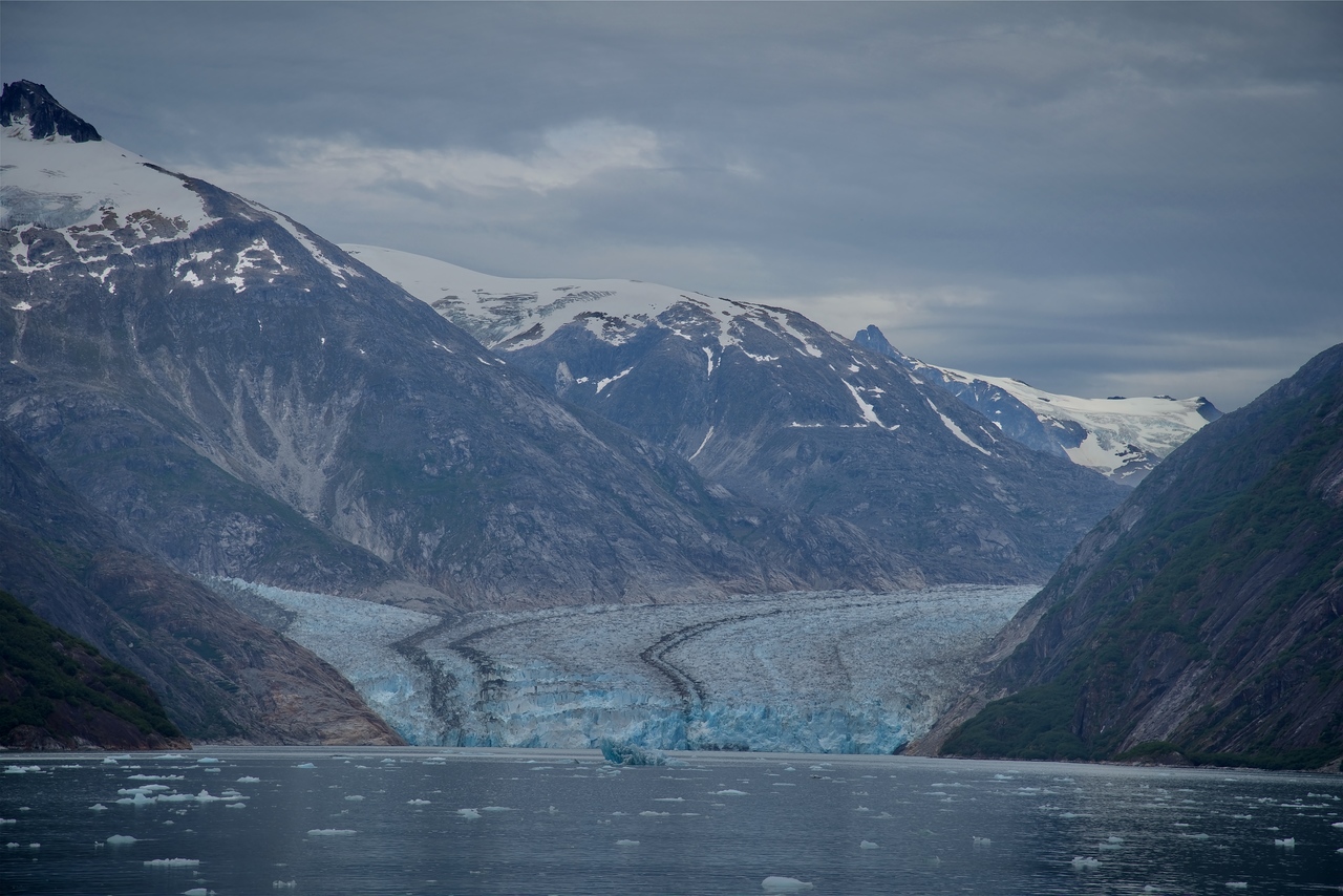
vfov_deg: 11.4
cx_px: 672
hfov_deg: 17.1
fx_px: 4477
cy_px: 448
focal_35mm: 120
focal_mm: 120
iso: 100
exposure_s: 1/250
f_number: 8
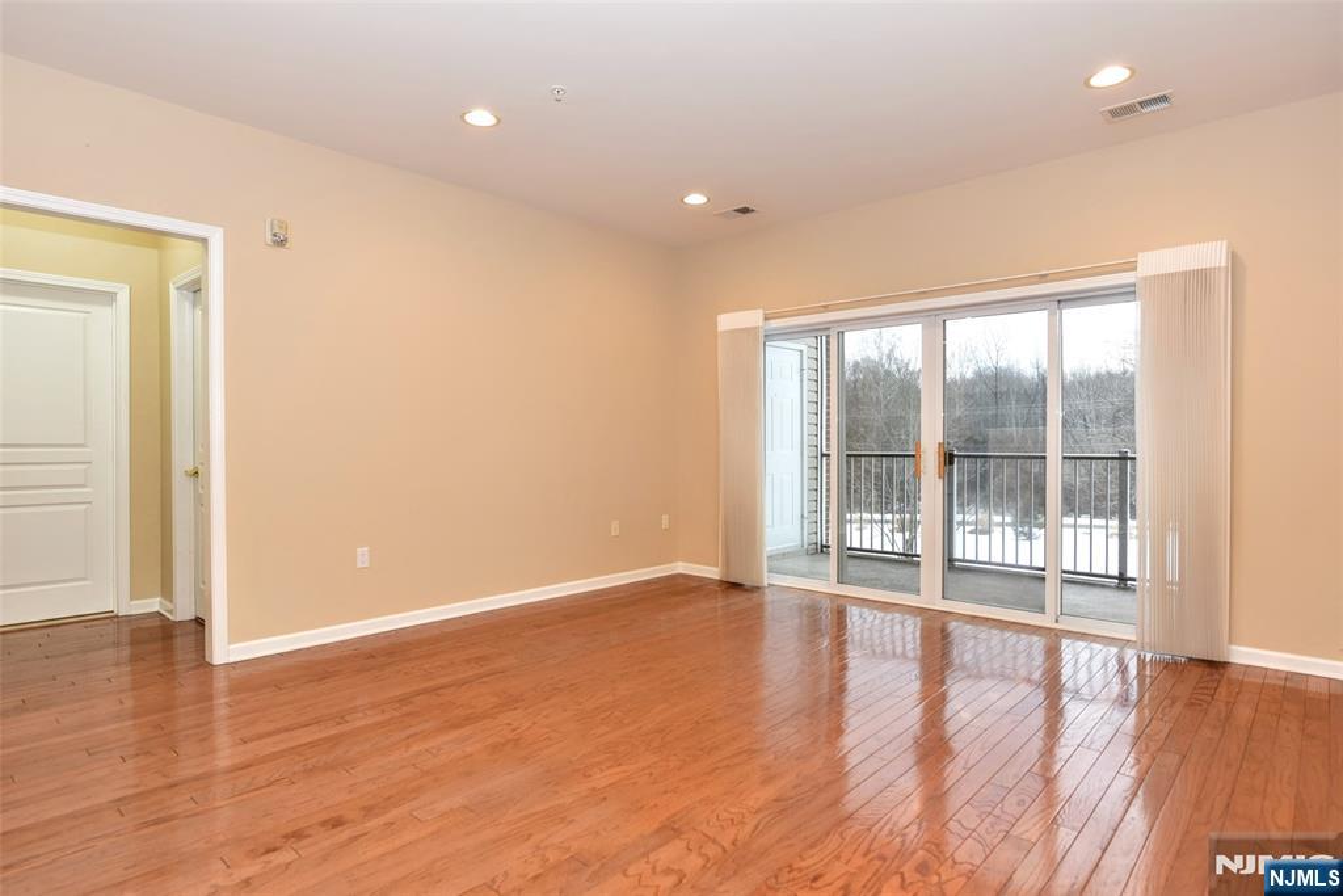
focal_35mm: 19
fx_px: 709
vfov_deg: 64.6
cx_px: 672
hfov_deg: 86.9
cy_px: 448
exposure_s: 1/80
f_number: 4.5
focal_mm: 19
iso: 800
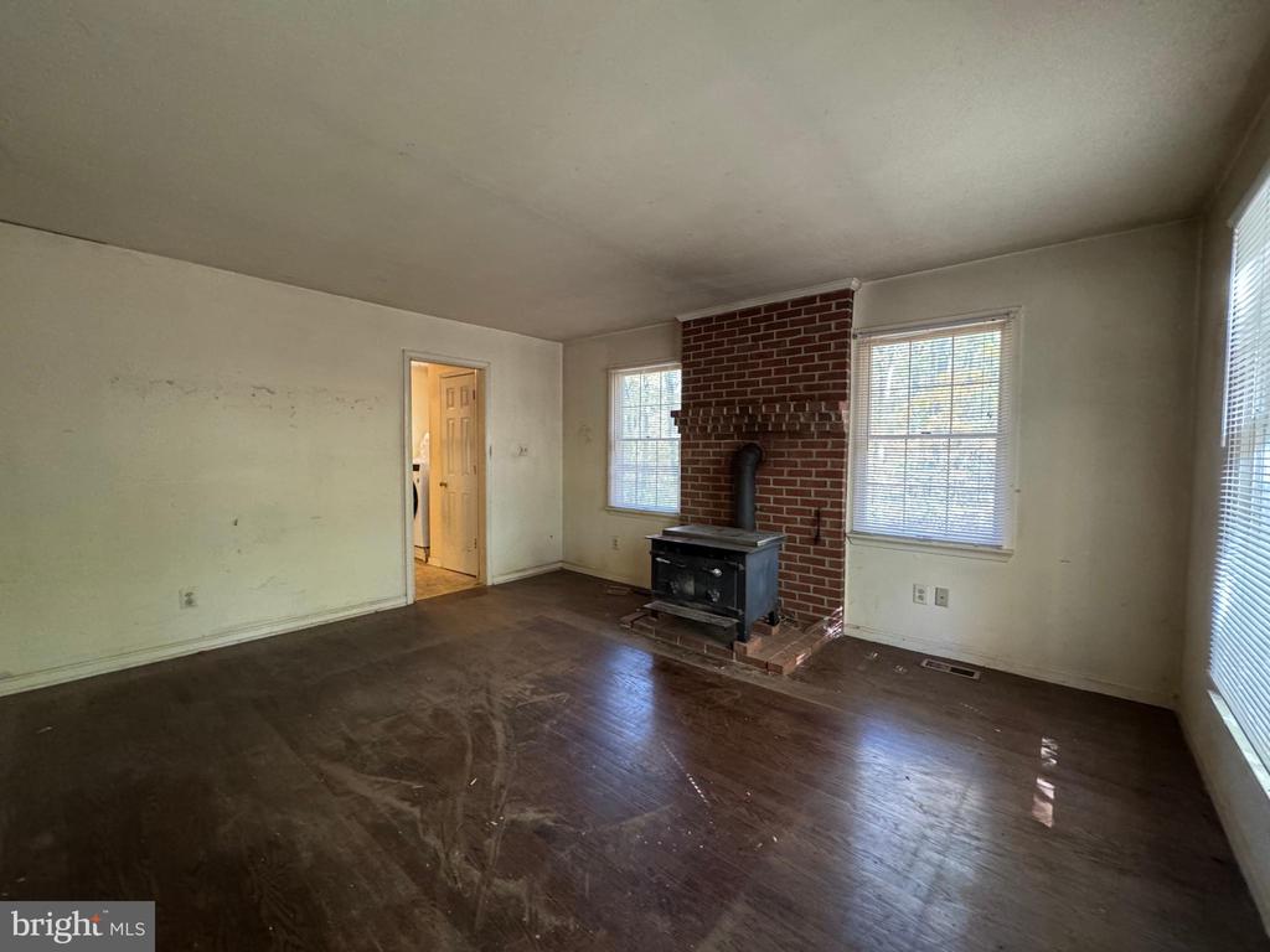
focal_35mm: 14
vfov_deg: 85.7
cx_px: 635
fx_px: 514
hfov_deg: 102.1
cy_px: 476
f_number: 2.2
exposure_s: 1/60
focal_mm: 2.22
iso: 800
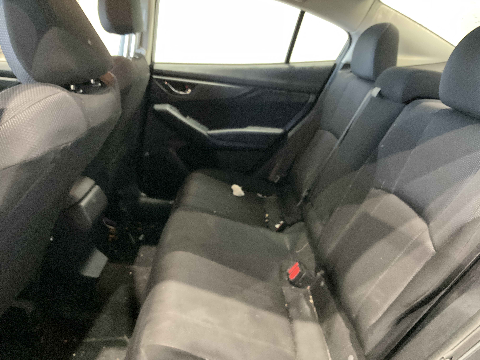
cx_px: 240
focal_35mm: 29
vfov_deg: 48.2
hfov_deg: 61.7
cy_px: 180
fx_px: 402
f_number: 1.8
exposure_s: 1/30
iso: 640
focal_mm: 3
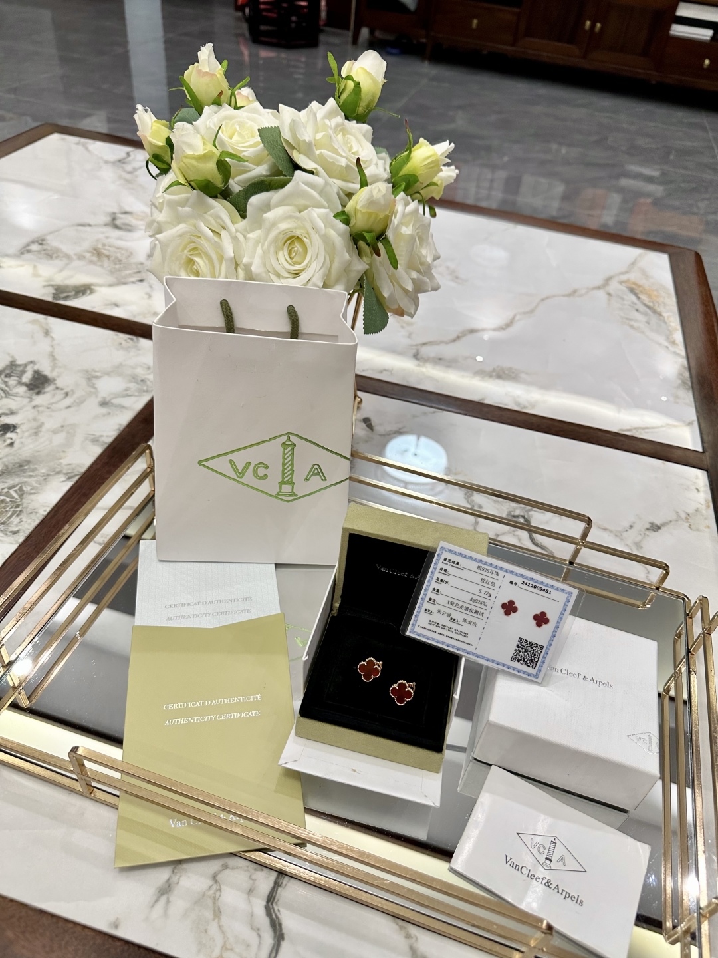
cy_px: 479
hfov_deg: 56.8
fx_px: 664
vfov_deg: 71.6
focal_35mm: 24
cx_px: 359
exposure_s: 1/100
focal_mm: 6.86
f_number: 1.78
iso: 160
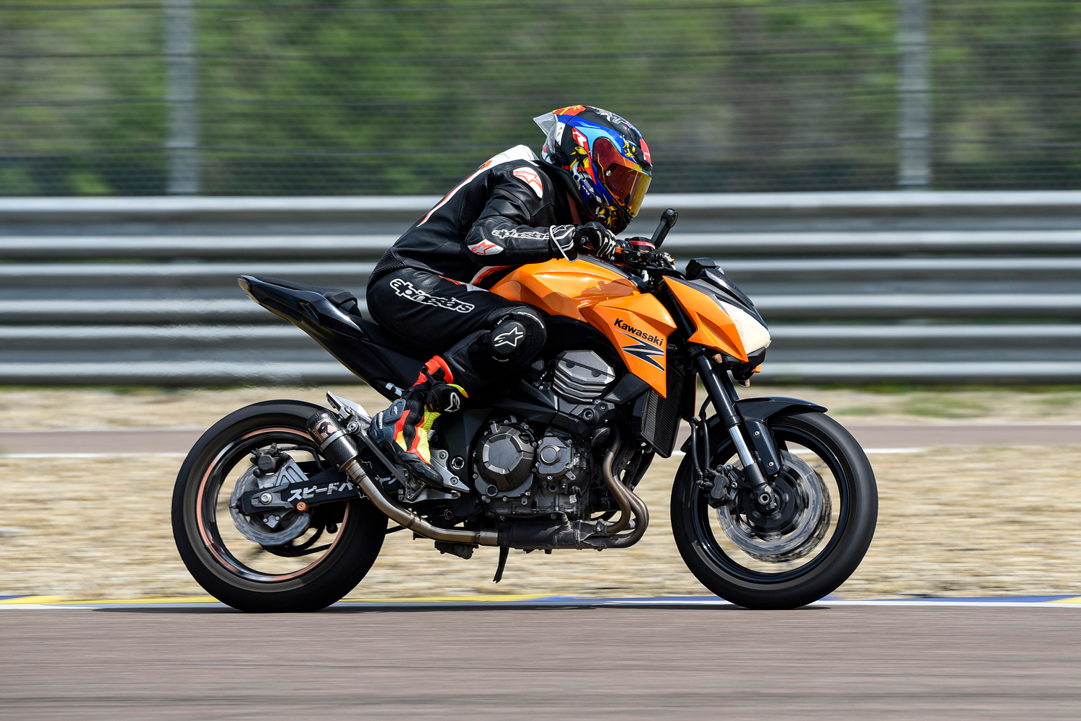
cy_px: 360
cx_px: 540
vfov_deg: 4.7
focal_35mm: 290
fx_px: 8707
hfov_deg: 7.1
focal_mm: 290
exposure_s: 1/320
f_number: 9
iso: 140
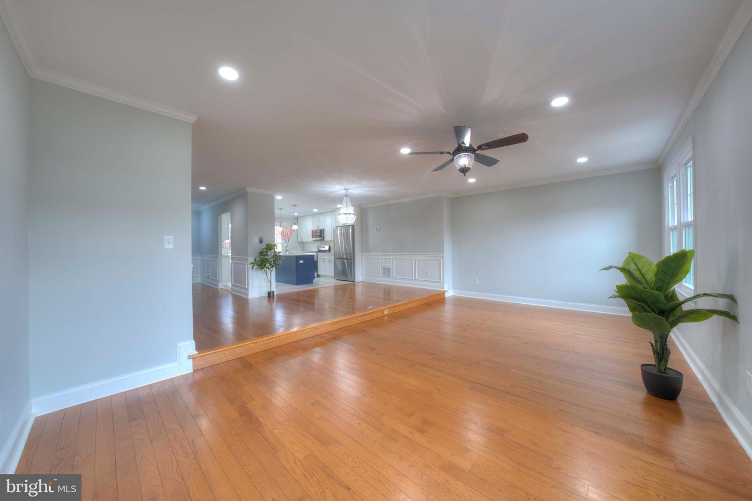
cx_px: 376
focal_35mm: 12
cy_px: 250
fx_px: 251
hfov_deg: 112.6
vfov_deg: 90.0
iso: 100
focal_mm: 12
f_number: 9
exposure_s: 1/4
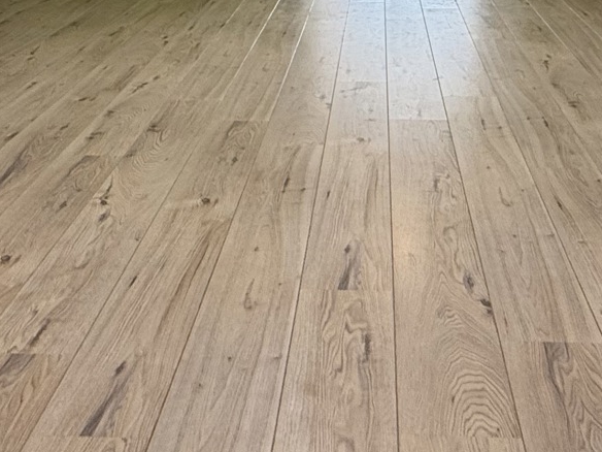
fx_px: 800
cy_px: -169
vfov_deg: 25.9
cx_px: 340
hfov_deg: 41.2
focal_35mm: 46
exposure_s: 1/100
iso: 125
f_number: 2.2
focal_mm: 2.22
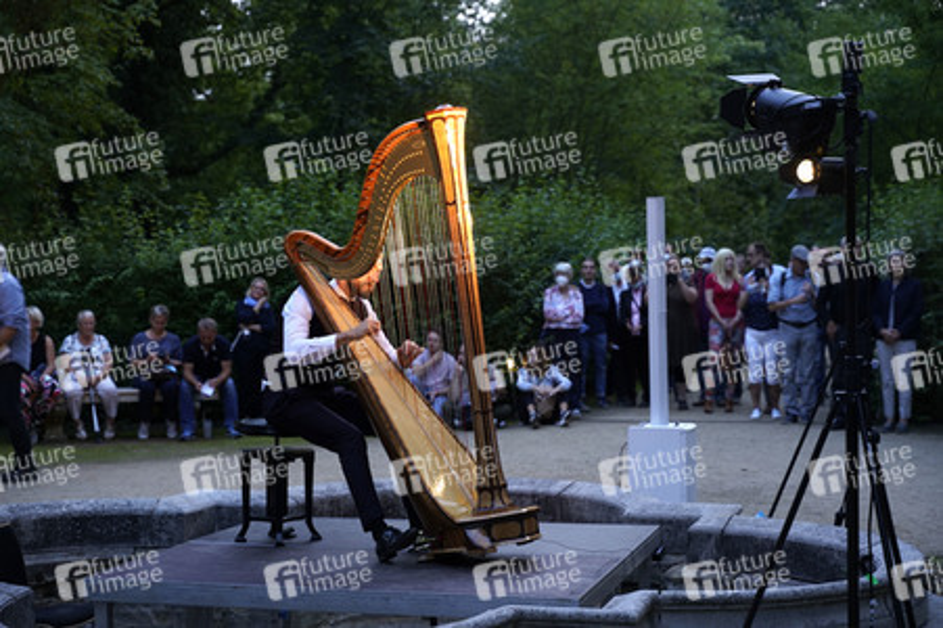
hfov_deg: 31.4
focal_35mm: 64
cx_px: 472
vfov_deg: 21.2
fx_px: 1675
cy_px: 314
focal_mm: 64
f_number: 4
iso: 640
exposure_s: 1/40
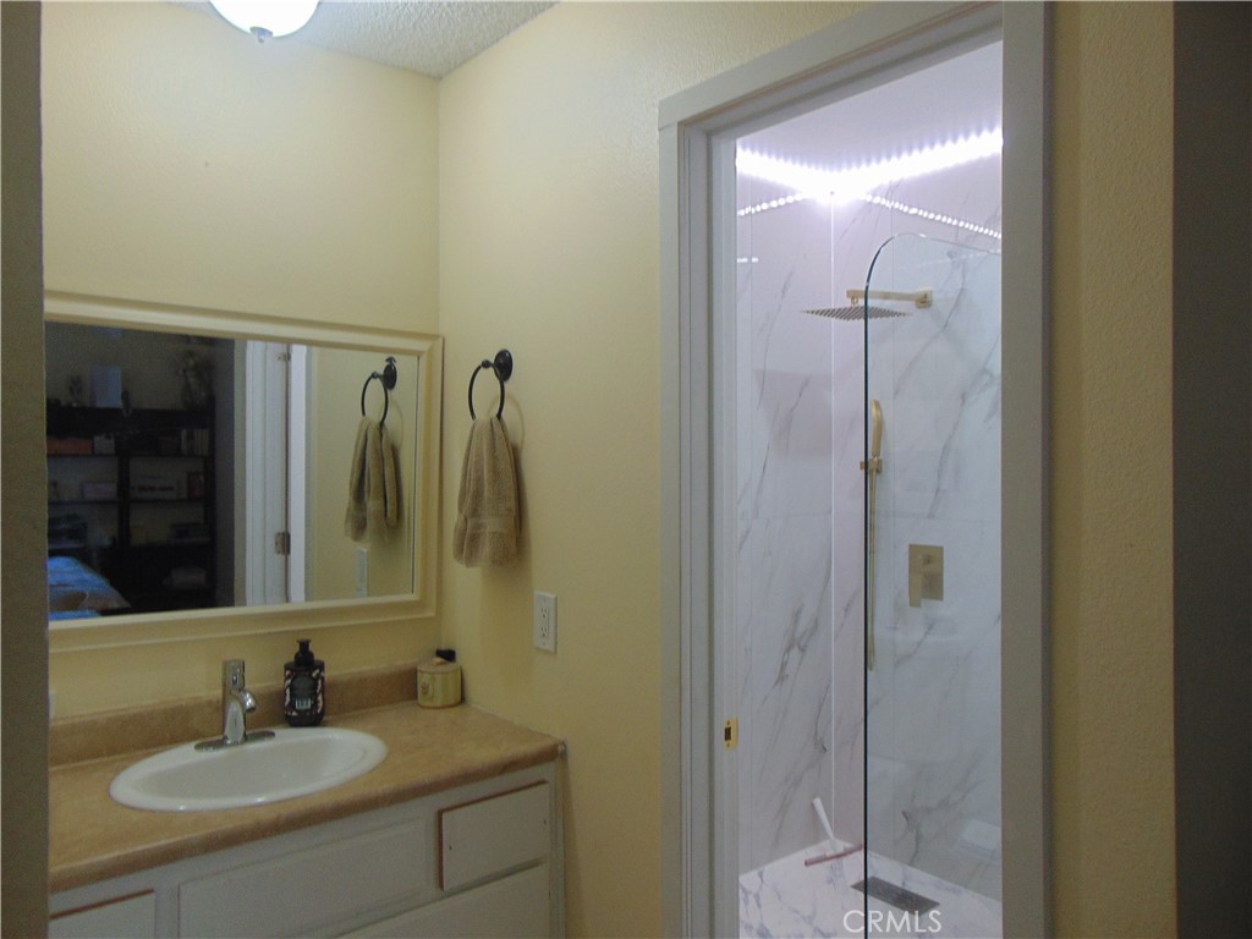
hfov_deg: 69.4
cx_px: 626
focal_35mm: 25
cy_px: 470
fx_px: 904
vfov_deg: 54.9
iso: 100
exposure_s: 1/30
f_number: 3
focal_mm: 4.5
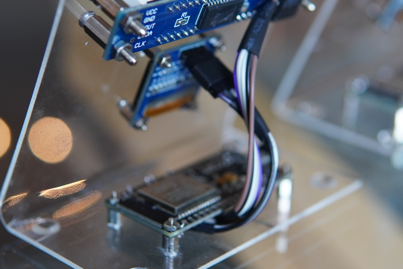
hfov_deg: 27.7
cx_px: 197
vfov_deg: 18.6
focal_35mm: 73
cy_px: 106
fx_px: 817
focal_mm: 30
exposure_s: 1/60
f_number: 2.5
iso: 640
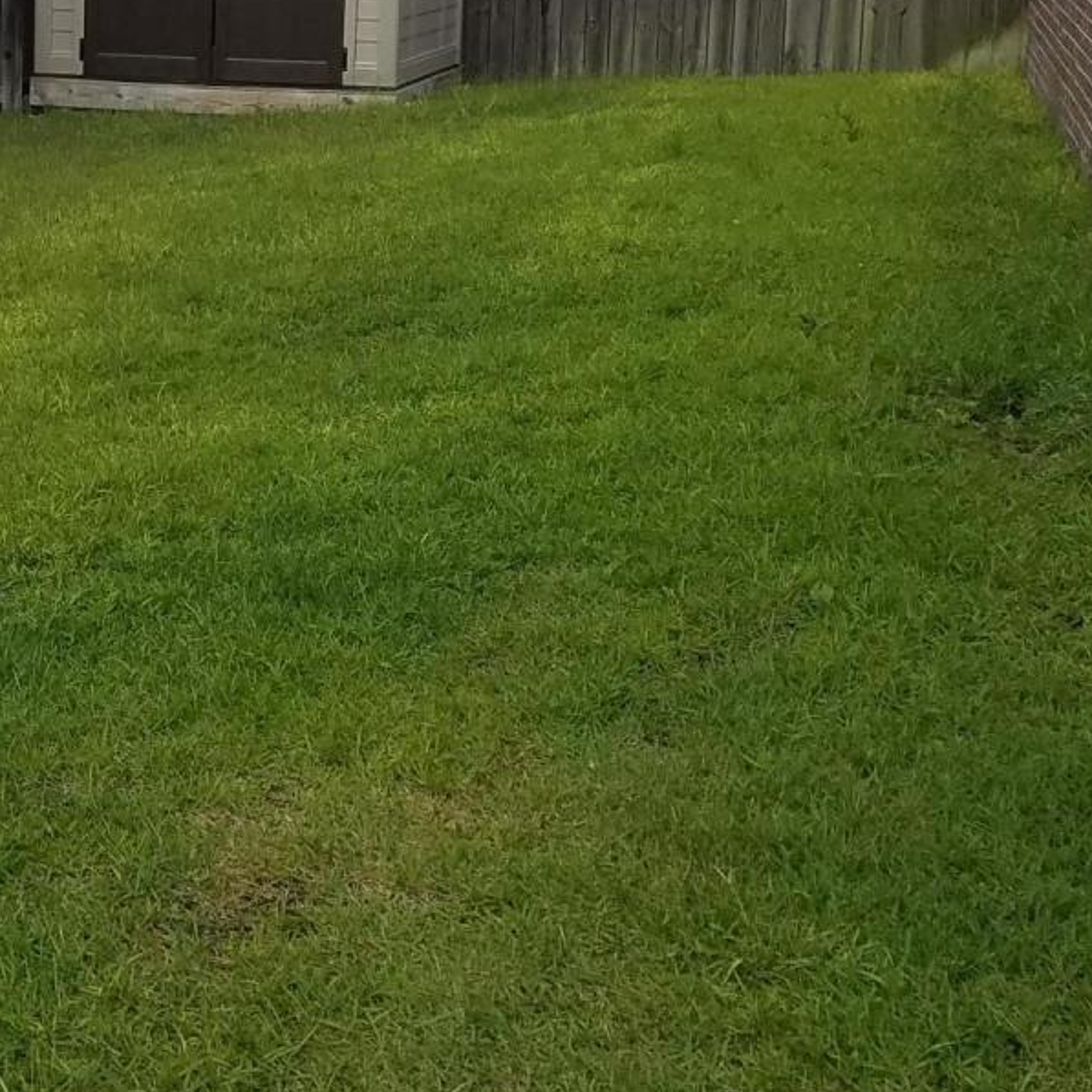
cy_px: 294
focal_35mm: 77
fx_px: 2748
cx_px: 168
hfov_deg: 22.1
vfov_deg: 22.3
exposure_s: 1/2120
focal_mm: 4.2
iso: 50
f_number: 1.7
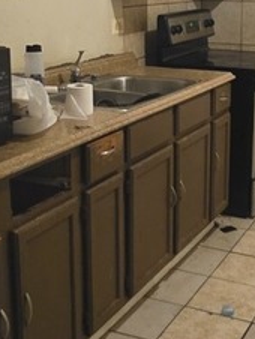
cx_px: 206
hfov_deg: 23.3
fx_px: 608
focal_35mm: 62
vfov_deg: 30.9
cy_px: 105
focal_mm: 2.2
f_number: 1.9
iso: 800
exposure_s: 1/60
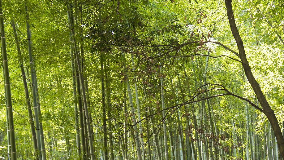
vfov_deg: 9.6
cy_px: 118
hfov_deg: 17.0
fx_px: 949
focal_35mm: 126
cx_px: 155
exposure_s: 1/10
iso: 200
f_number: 5
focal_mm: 46
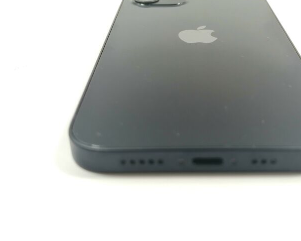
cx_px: 187
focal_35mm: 45
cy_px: 98
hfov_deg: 40.9
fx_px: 401
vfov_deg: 33.3
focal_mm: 5.3
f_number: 1.8
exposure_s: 1/100
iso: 64
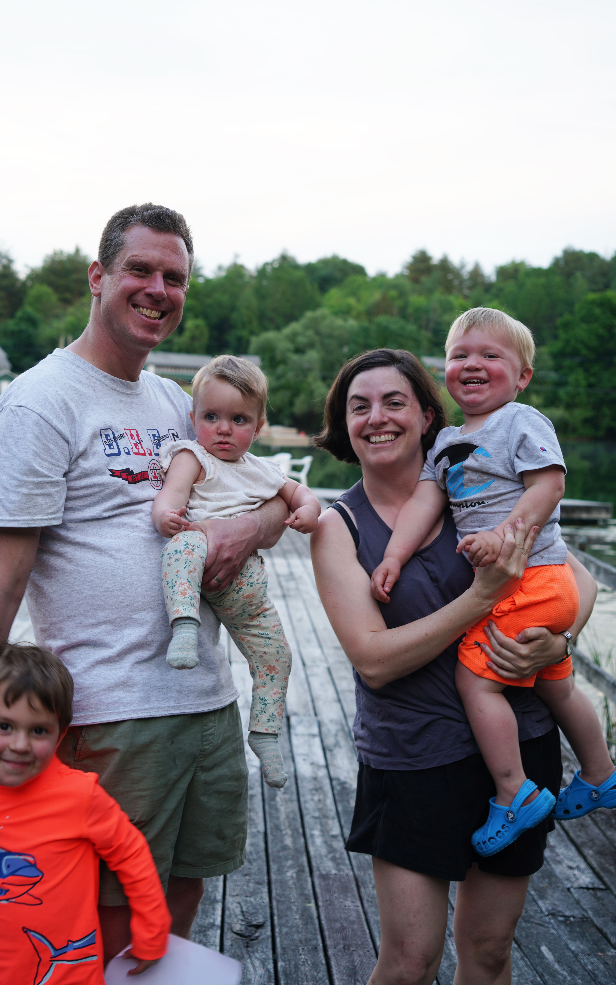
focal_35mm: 46
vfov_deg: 43.5
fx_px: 1236
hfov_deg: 27.9
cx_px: 257
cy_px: 464
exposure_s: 1/40
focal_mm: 41
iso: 100
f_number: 4
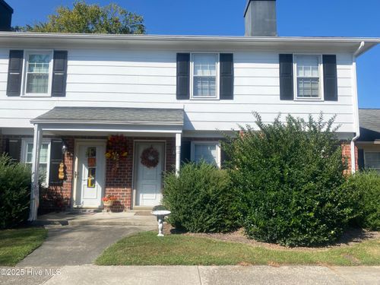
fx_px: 285
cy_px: 142
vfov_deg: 53.1
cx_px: 190
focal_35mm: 26
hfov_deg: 67.3
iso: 32
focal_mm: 4.25
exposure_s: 1/3984
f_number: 1.8
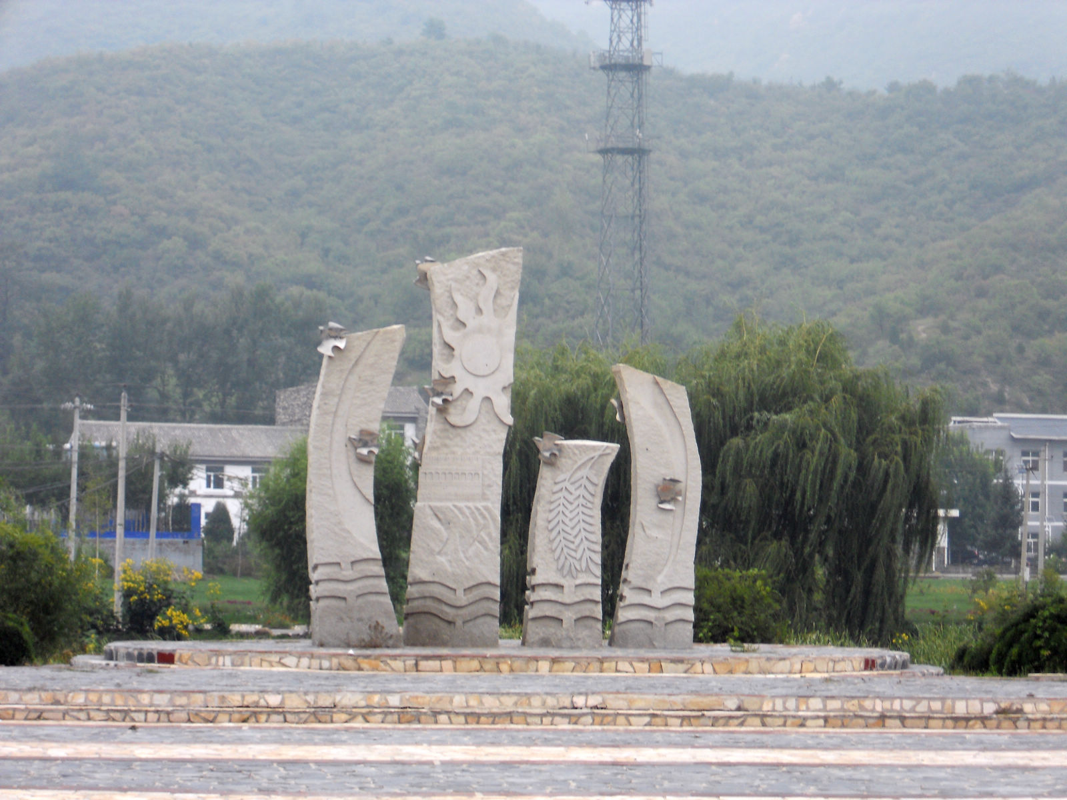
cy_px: 400
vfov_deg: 13.7
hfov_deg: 18.2
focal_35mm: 108
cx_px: 534
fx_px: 3329
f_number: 5.9
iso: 80
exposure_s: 1/80
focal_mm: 19.6
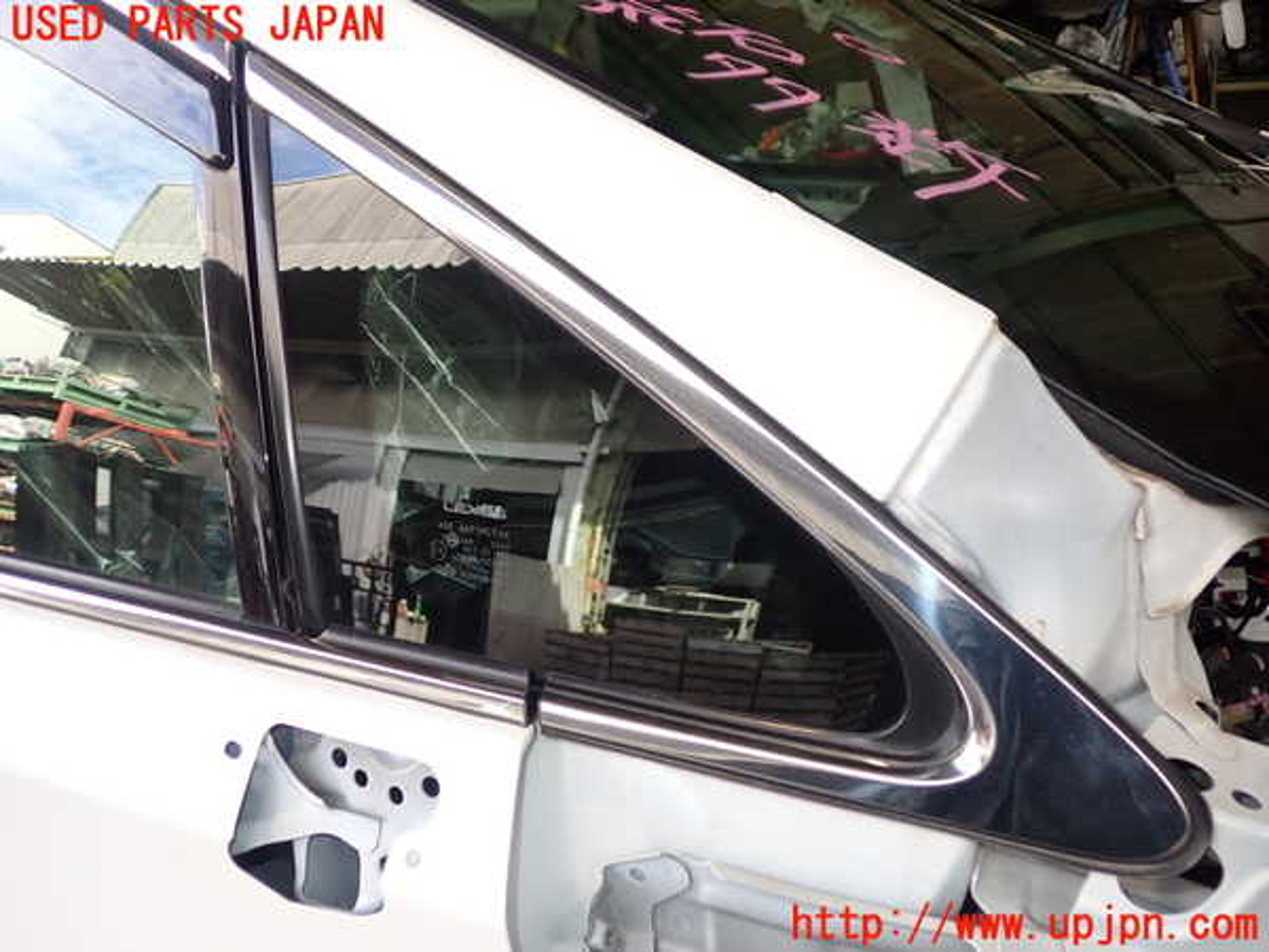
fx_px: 1100
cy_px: 476
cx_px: 634
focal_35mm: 30
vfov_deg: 46.8
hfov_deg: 60.0
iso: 125
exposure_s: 1/125
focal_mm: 5.4
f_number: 2.3
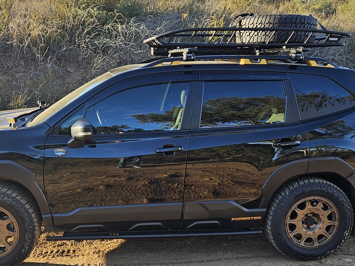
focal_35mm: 40
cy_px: 157
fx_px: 410
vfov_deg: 35.9
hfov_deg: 46.7
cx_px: 164
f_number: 1.8
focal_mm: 5.4
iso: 25
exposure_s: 1/283
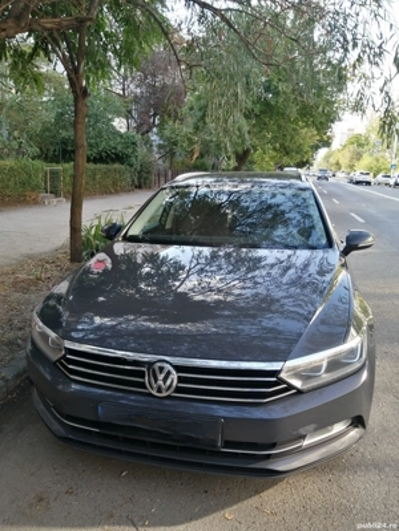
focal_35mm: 27
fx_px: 415
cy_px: 266
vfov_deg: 65.3
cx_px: 200
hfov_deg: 51.4
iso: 50
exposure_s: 1/119
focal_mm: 3.62
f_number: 1.8
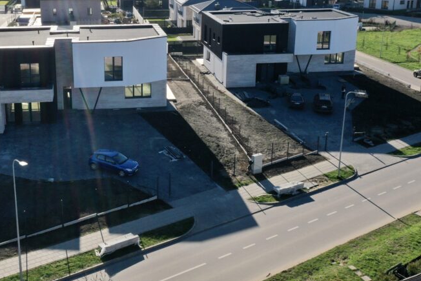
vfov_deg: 30.0
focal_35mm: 44
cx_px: 142
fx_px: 515
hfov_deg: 43.9
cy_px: 66
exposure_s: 1/500
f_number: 7.1
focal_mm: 10.26
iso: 100
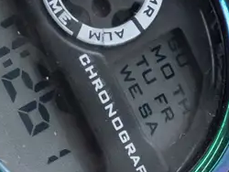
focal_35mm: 262
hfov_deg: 7.5
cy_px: 46
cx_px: 47
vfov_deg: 5.7
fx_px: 1735
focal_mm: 32
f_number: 5
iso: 3200
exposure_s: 1/640
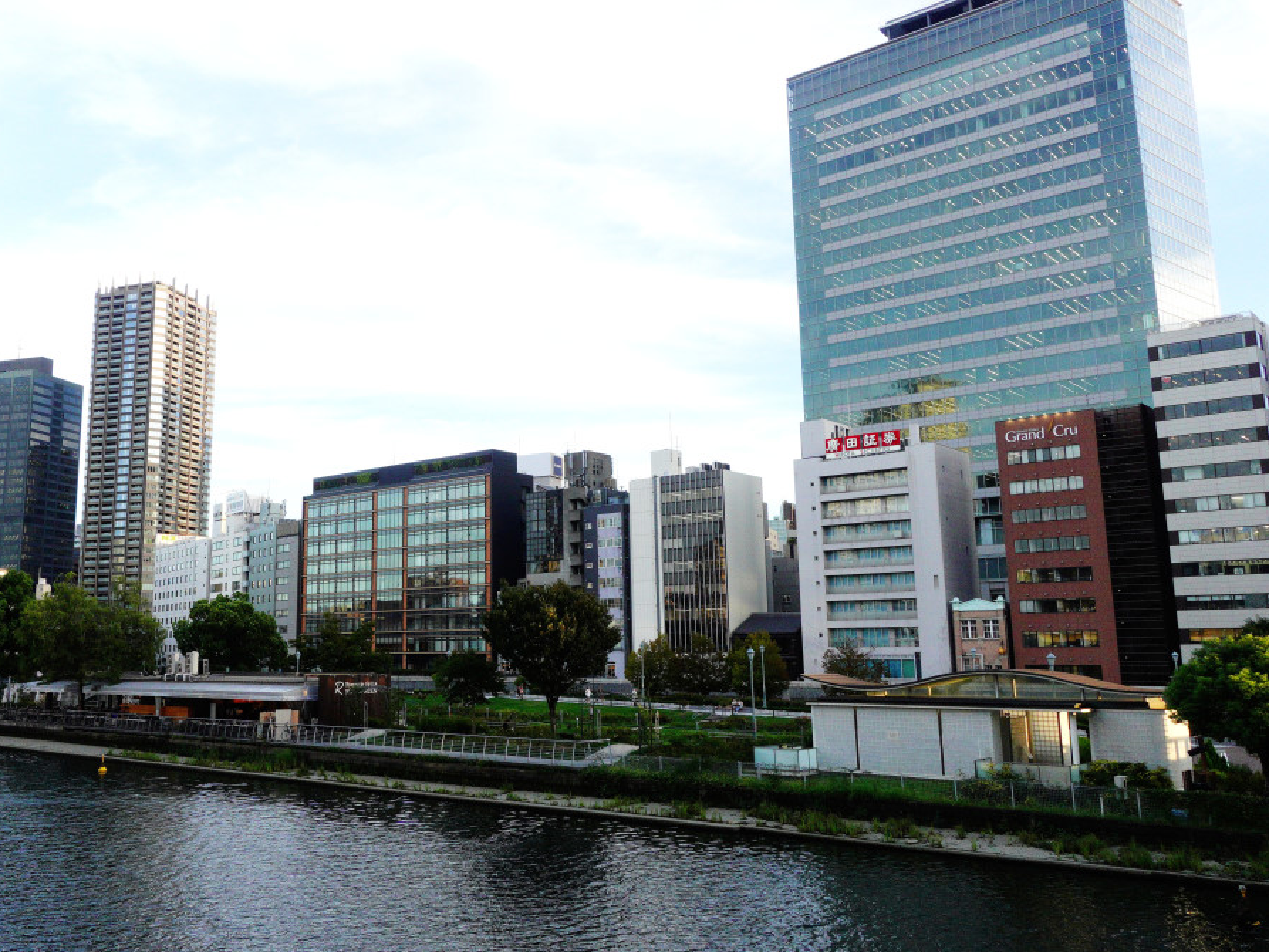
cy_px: 442
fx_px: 1137
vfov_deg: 45.4
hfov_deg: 57.5
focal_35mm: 31
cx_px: 459
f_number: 4
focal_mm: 9.4
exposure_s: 1/800
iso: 640
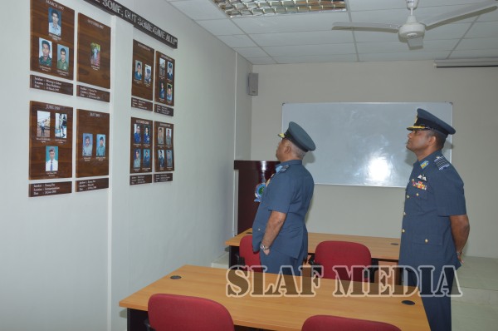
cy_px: 166
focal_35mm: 32
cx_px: 249
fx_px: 435
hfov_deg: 59.6
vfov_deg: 41.6
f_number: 5
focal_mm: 21
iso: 200
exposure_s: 1/40
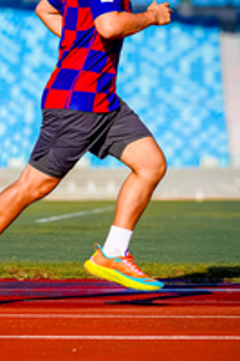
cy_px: 42
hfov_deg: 7.1
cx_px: 48
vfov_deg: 10.6
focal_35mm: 194
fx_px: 1943
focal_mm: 97
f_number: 4.5
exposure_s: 1/1500
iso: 100
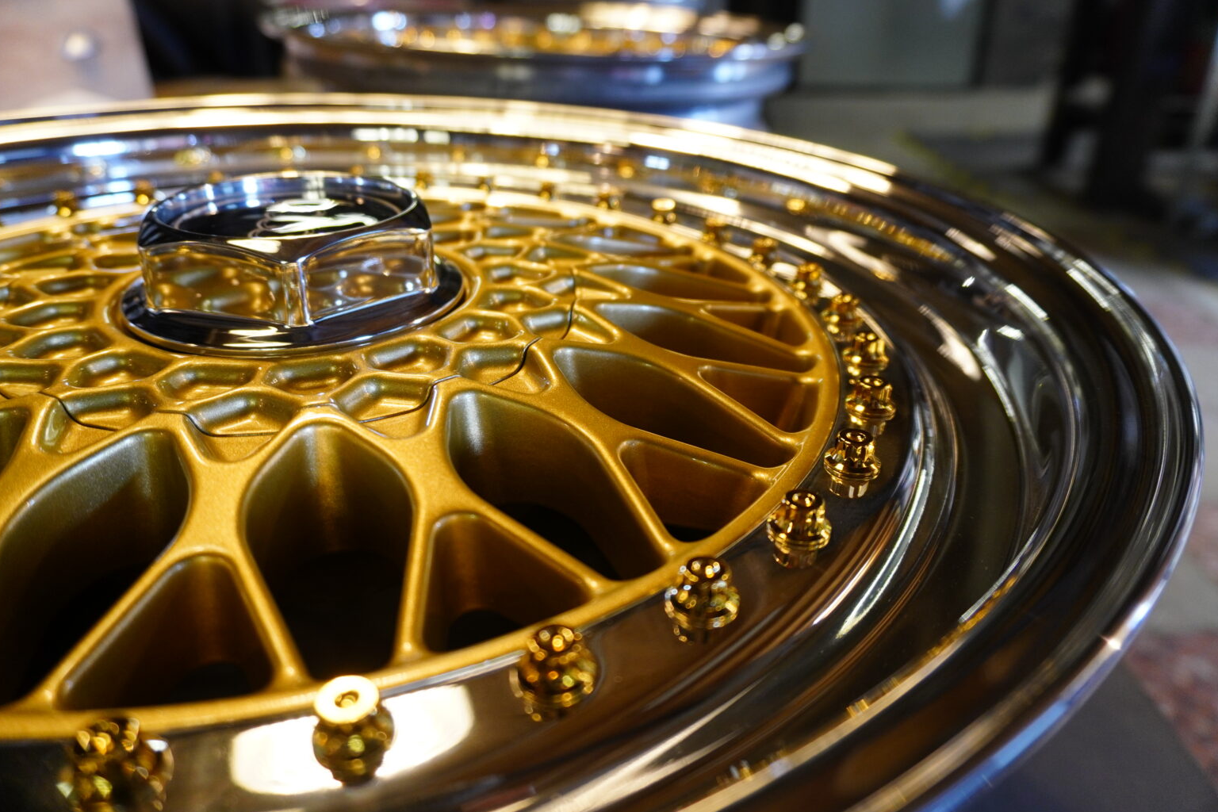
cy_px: 416
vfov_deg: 51.3
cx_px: 615
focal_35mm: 25
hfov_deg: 71.5
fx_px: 846
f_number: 4
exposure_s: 1/40
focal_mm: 16
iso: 640
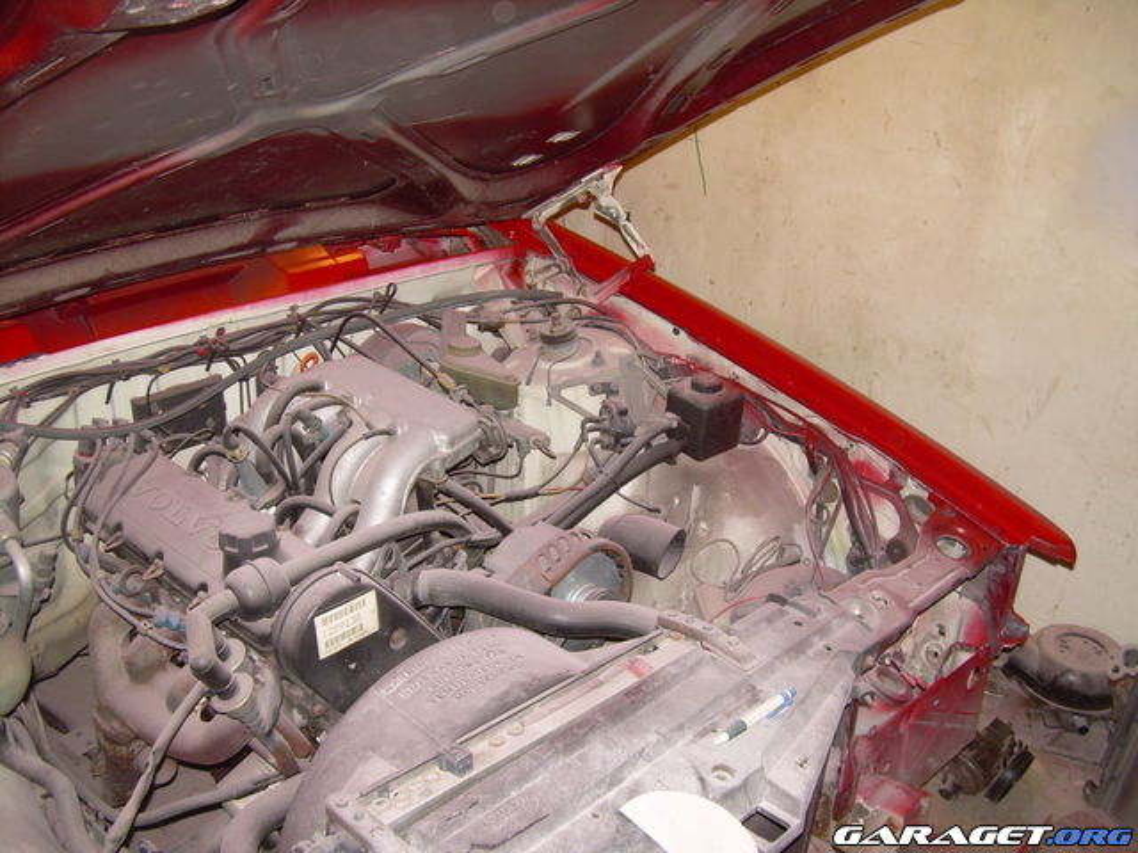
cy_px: 426
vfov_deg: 37.7
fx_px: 1249
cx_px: 569
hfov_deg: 49.0
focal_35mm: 38
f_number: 2.8
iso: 92
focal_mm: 6.3
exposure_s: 1/60
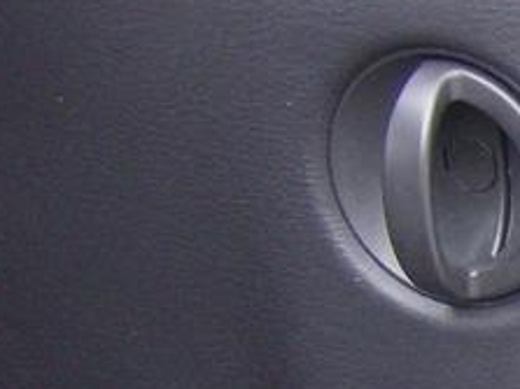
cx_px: 1096
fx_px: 2492
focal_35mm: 166
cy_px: 568
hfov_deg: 10.7
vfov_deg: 8.7
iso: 174
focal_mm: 6
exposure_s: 1/64
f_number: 2.8
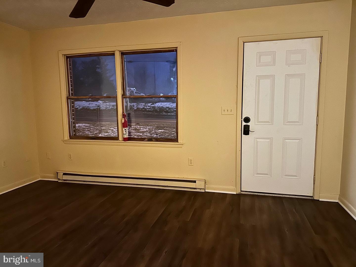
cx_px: 178
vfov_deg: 56.8
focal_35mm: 24
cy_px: 134
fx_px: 247
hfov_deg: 71.6
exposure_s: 1/17
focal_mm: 6.86
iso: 1600
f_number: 1.78
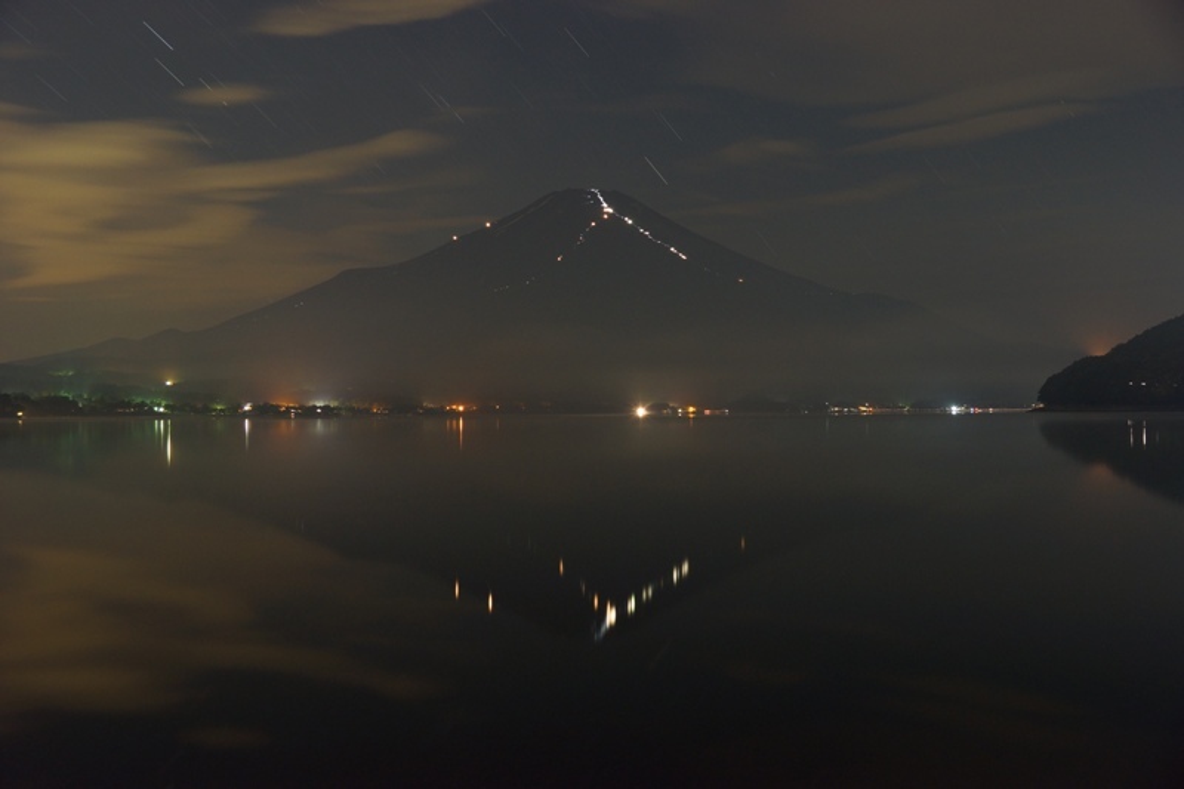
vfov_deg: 34.2
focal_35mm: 39
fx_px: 1282
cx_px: 592
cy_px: 394
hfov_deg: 49.6
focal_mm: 26
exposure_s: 363
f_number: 5
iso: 200
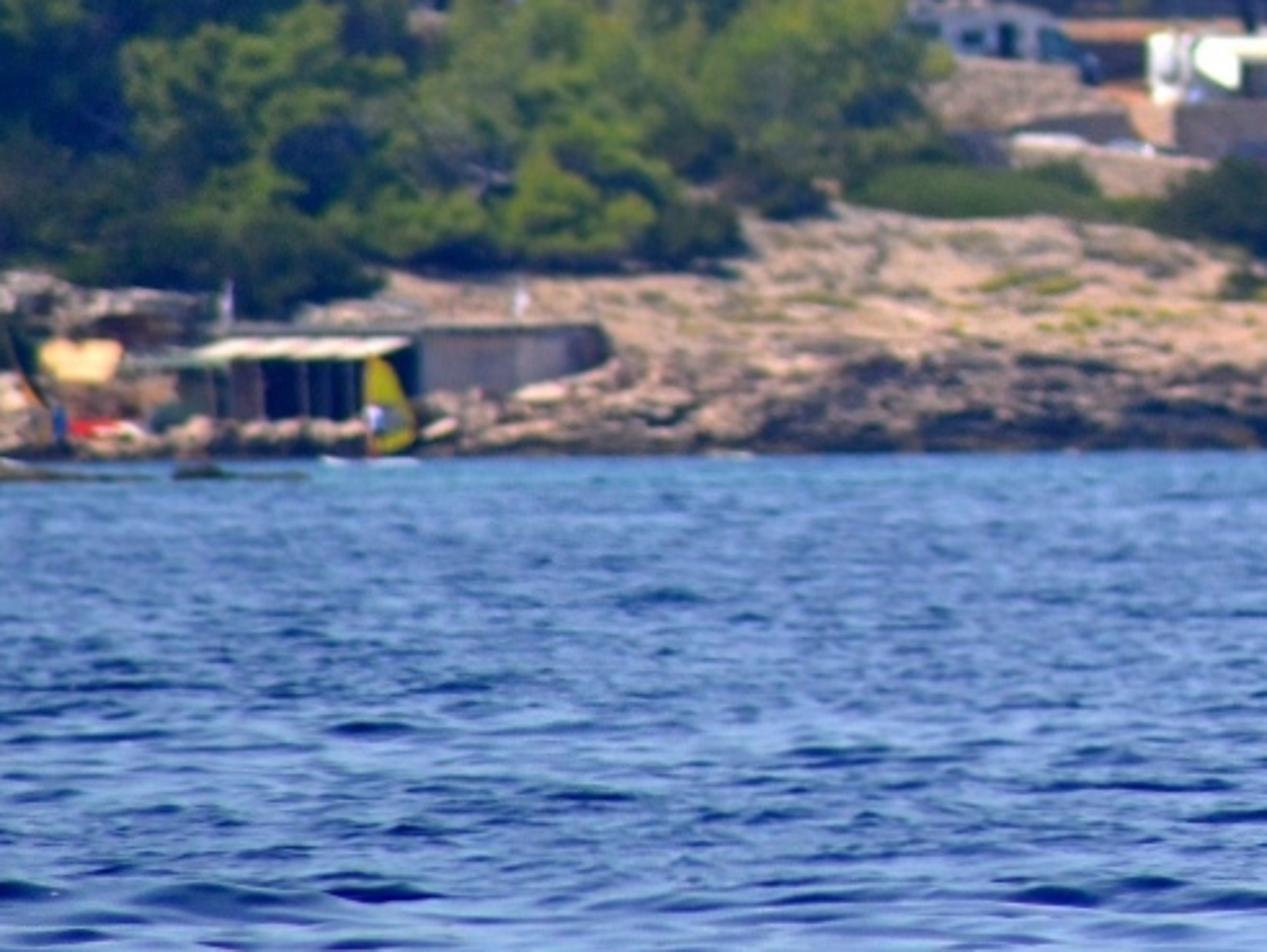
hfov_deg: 1.8
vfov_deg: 1.4
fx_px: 39632
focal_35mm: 1082
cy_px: -386
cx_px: 2040
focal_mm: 200
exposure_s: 1/2000
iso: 400
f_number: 5.6
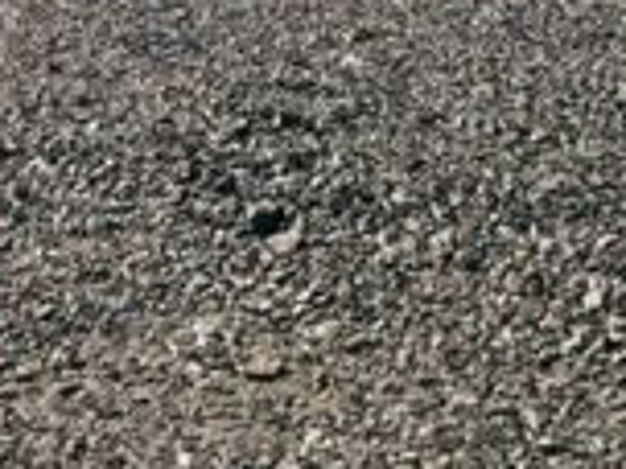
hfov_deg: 20.2
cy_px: -374
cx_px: 58
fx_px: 1718
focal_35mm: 95
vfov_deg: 13.9
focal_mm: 6.76
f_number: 1.78
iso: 100
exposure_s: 1/2299
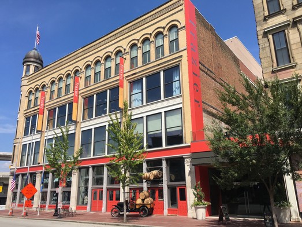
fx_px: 253
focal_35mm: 29
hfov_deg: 61.7
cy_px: 114
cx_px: 151
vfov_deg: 48.2
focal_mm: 4.15
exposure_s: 1/1672
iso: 25
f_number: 2.2
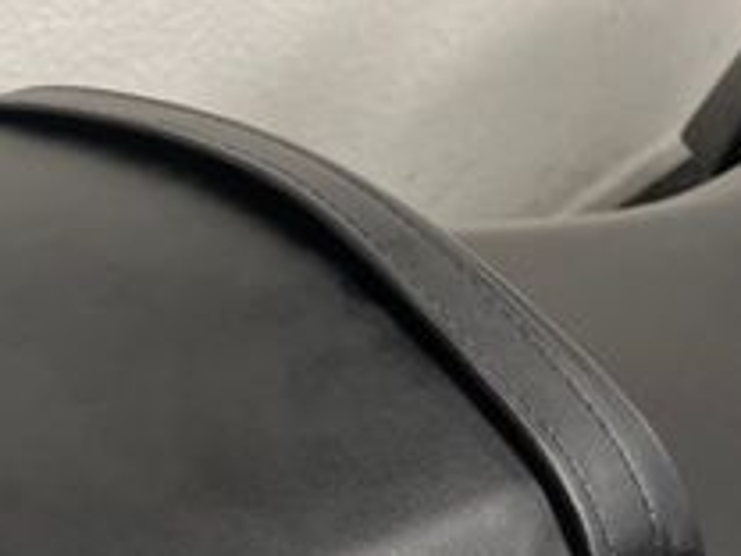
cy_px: 684
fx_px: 1713
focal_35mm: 80
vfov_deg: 17.5
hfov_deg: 21.9
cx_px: -235
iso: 125
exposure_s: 1/100
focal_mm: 5.1
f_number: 1.6
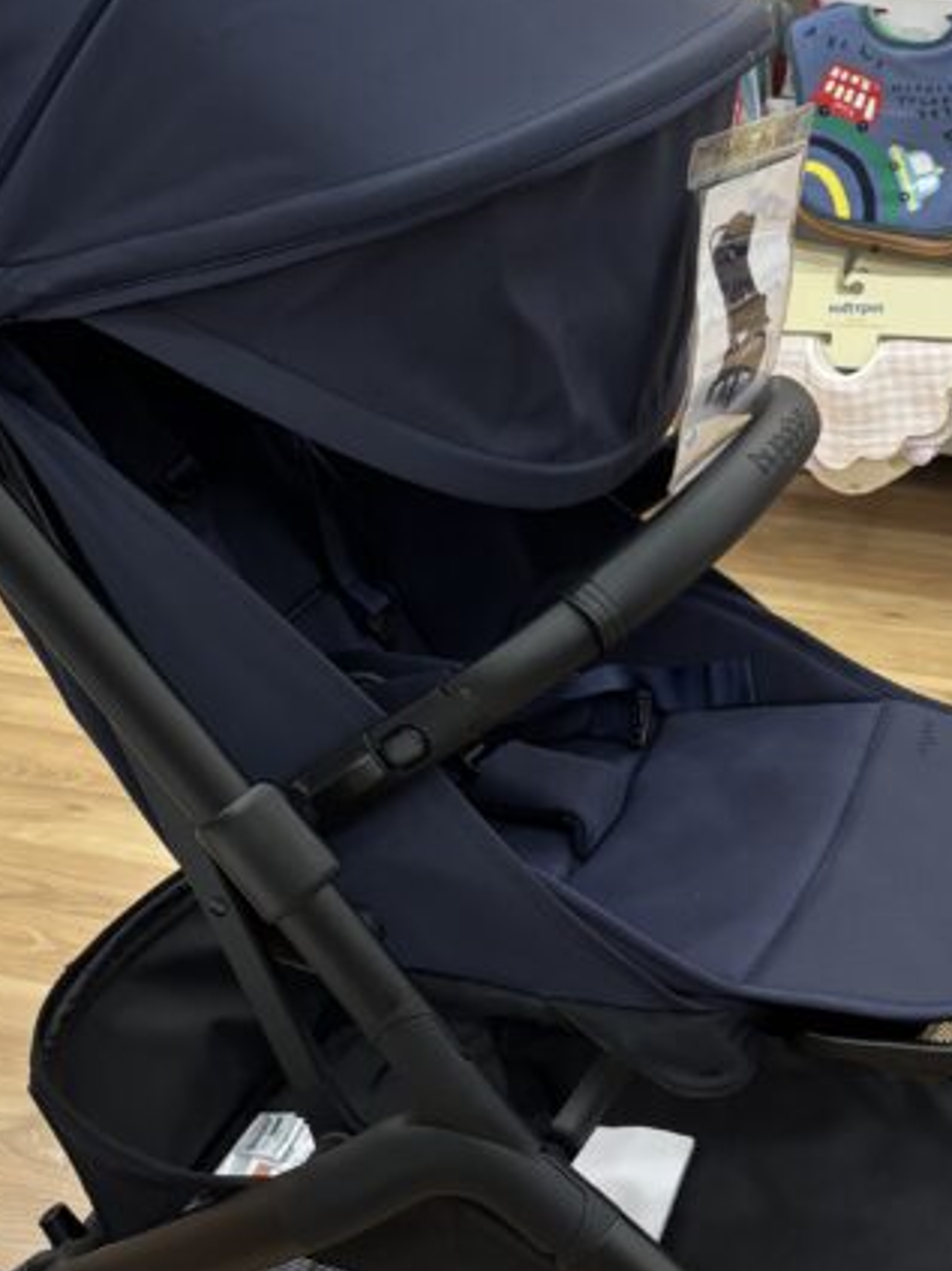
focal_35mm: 63
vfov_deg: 30.7
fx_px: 2311
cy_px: 556
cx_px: 363
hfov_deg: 23.2
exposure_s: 1/50
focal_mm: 5.96
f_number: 1.6
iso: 160
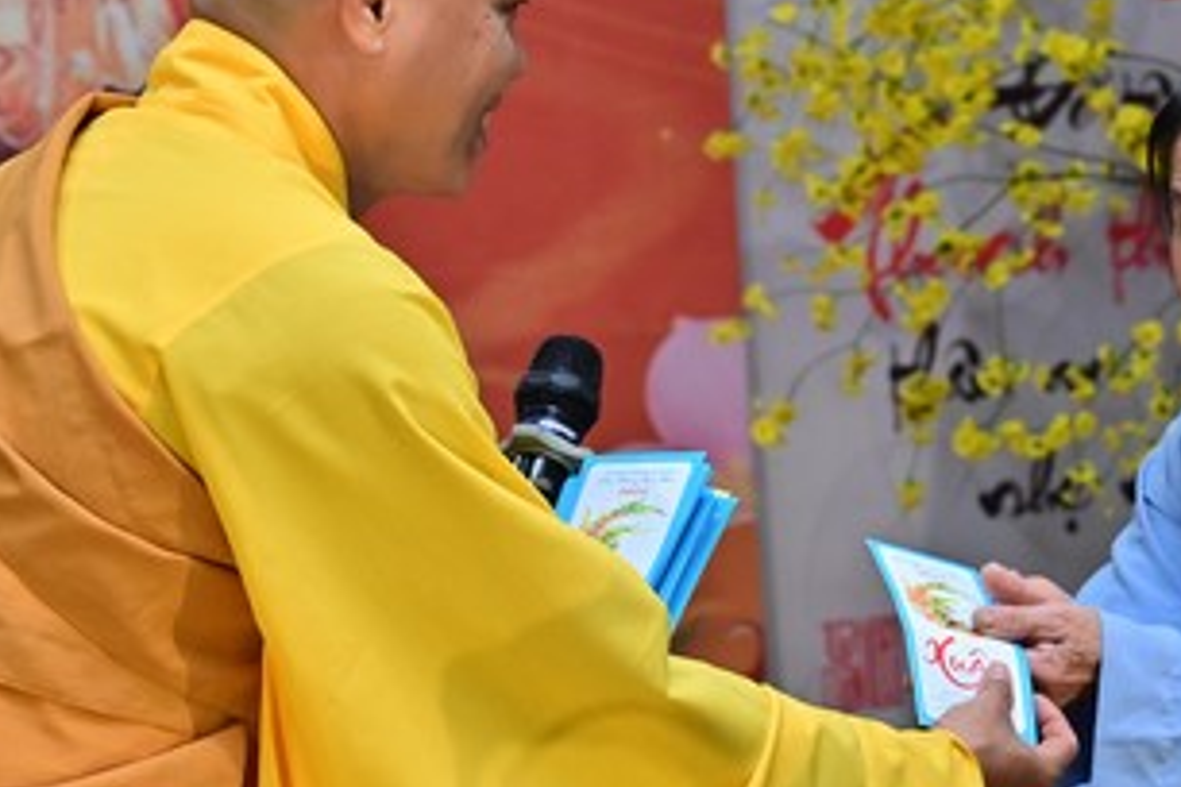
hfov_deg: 18.9
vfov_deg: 12.9
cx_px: 1119
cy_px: 143
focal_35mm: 106
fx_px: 3477
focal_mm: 50
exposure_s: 1/200
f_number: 5.6
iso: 2000
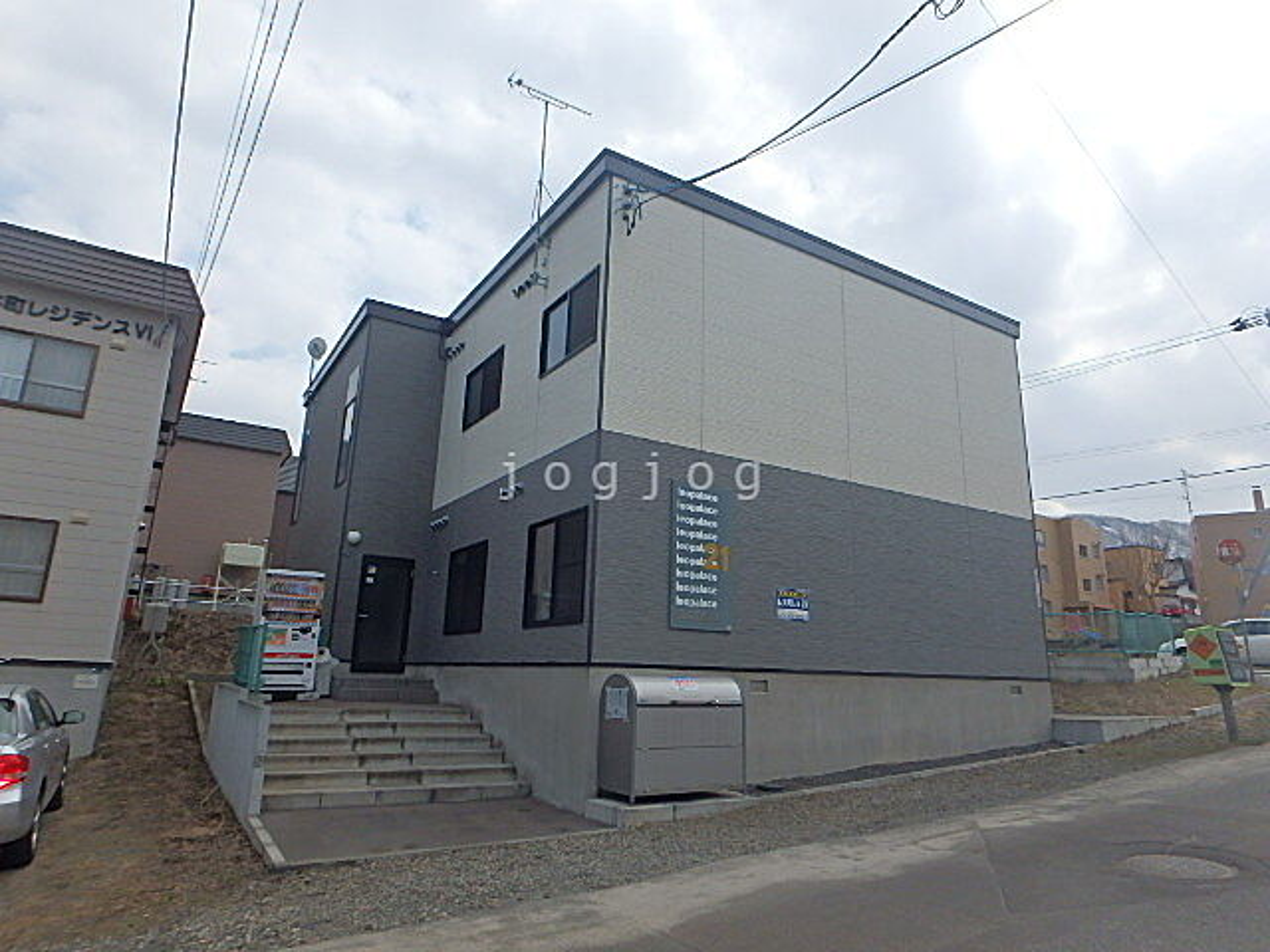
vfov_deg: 63.4
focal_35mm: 21
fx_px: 770
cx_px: 635
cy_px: 476
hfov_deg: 79.0
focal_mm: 3.7
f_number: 6
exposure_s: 1/800
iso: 125
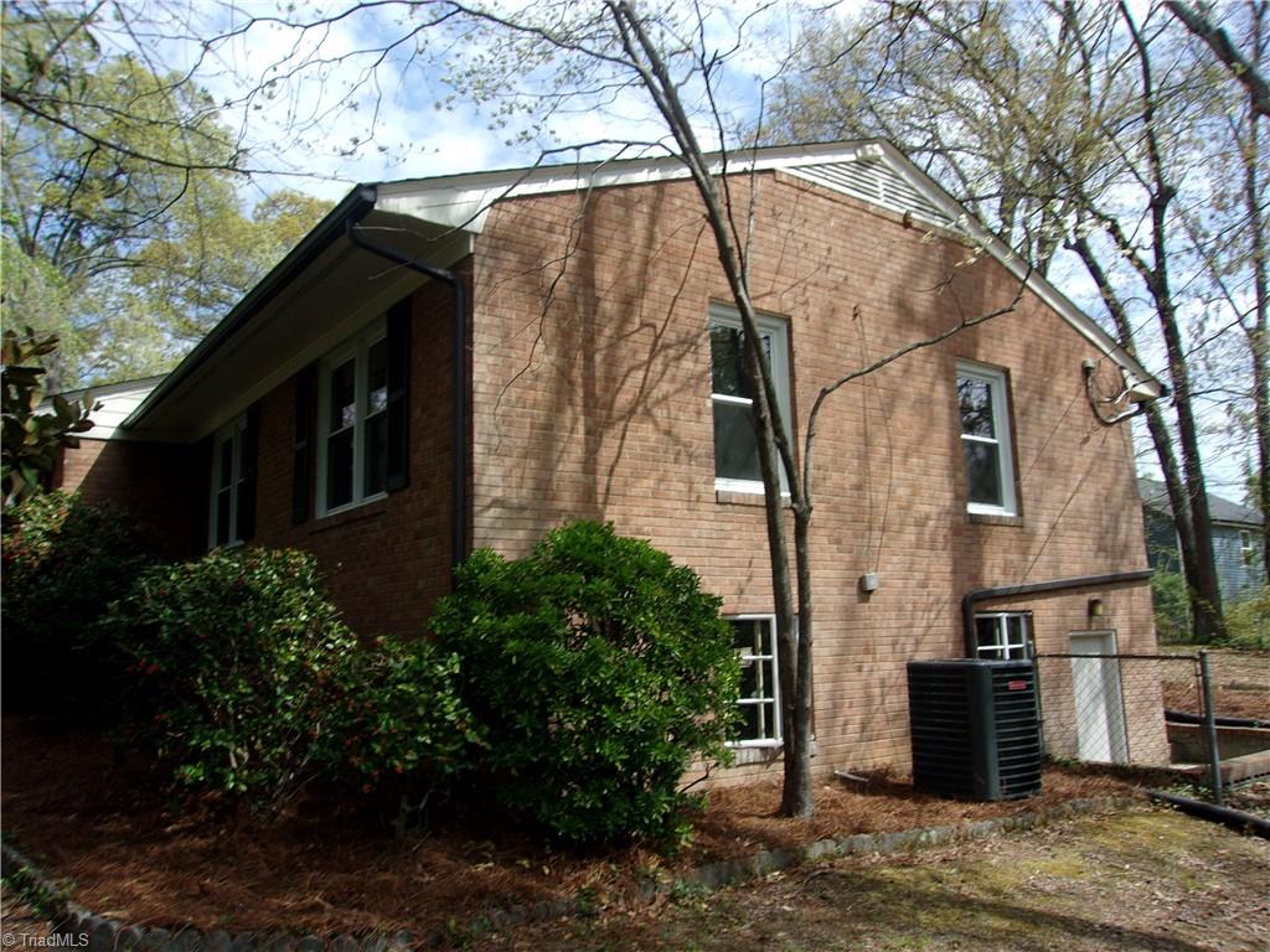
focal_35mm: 27
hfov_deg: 65.3
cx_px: 635
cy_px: 476
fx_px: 991
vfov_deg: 51.4
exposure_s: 1/75
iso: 80
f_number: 10.4
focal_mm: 4.9
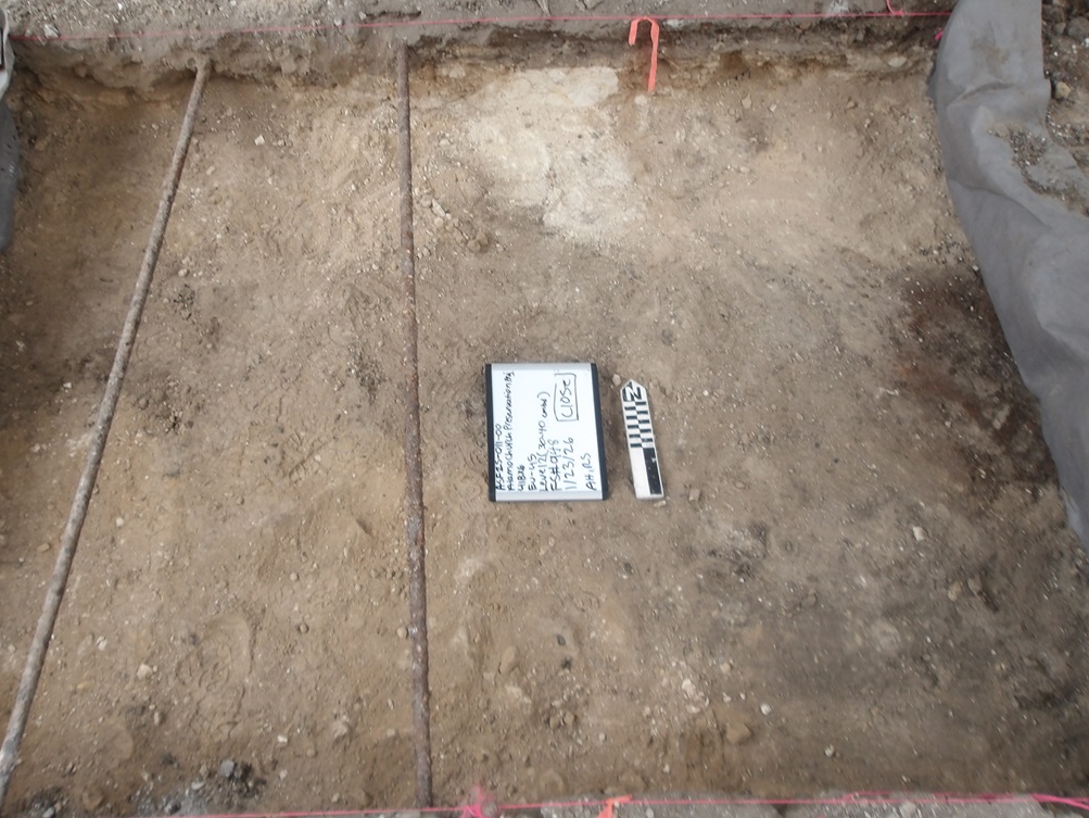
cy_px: 389
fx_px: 976
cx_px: 491
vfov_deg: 45.5
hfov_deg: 58.2
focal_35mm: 31
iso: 107
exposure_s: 1/60
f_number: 3
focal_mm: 4.9
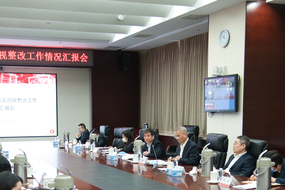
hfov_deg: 33.9
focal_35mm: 59
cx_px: 117
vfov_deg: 22.5
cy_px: 165
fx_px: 467
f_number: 4
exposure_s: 1/125
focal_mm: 32
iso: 2000
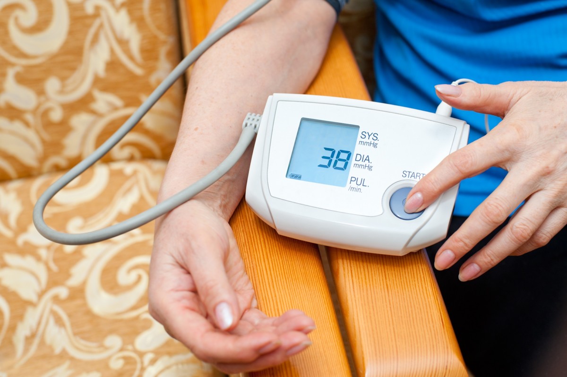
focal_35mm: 50
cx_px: 284
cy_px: 188
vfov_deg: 26.9
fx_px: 787
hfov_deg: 39.6
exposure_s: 1/125
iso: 200
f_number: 5
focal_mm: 50
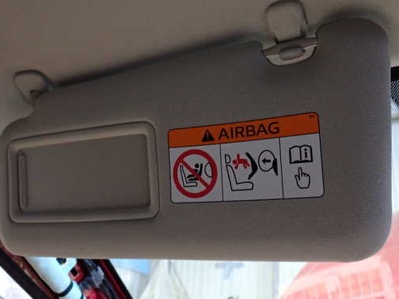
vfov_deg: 39.6
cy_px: 143
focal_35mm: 36
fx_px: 415
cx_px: 186
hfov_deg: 51.3
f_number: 2.3
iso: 800
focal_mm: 5.4
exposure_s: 1/10
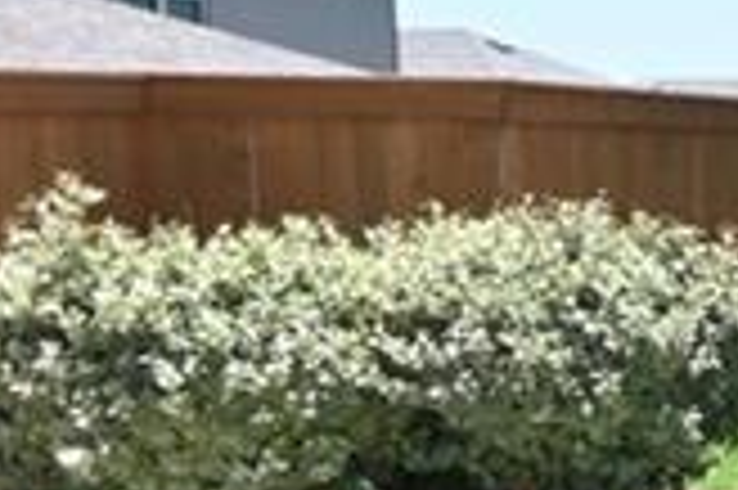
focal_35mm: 150
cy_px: 499
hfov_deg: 10.4
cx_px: 2120
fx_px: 3072
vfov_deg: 9.1
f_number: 20
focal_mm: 16
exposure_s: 1/25
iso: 100
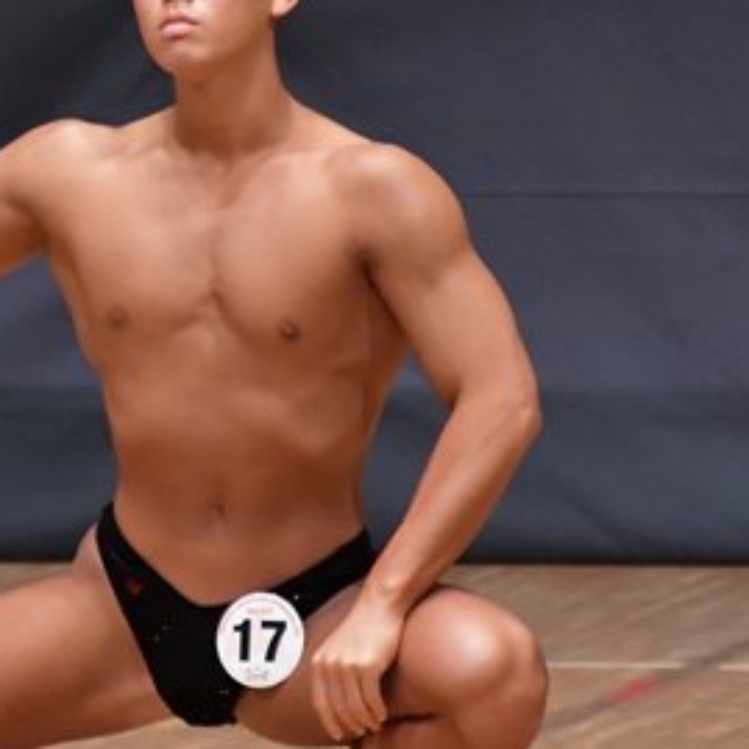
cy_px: 351
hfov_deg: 1.6
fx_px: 26928
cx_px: 194
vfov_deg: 1.6
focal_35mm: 1100
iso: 6400
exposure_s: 1/400
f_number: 5.6
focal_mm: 300
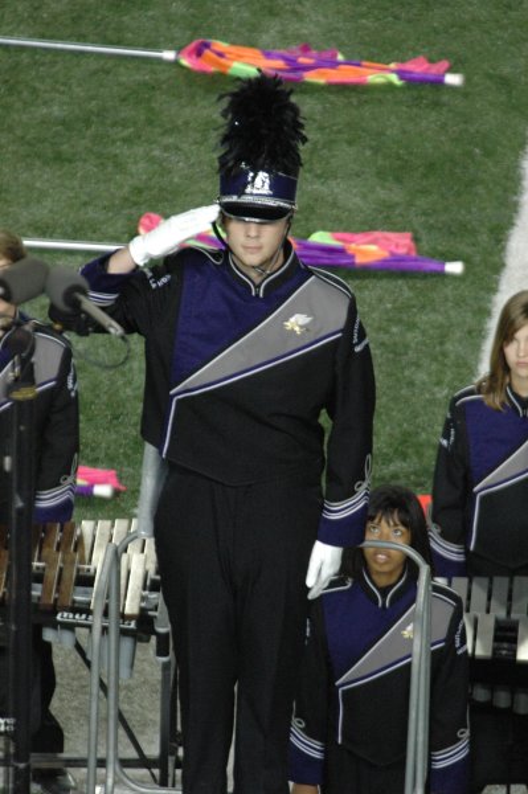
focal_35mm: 600
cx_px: 264
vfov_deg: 3.4
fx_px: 13222
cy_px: 397
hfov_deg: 2.3
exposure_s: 1/50
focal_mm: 400
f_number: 5.6
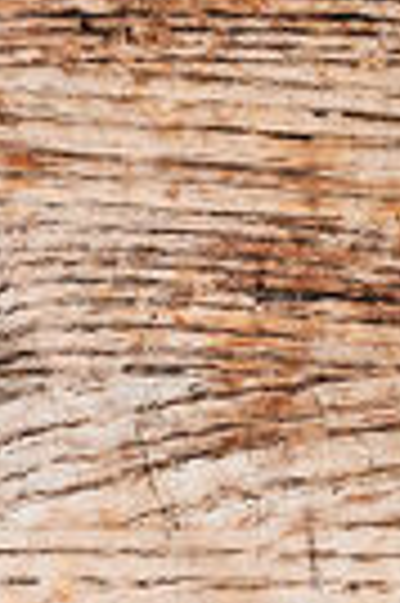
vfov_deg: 6.8
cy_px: 855
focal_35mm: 299
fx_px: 4996
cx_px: -789
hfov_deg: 4.4
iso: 400
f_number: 7.1
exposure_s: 1/250
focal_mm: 50
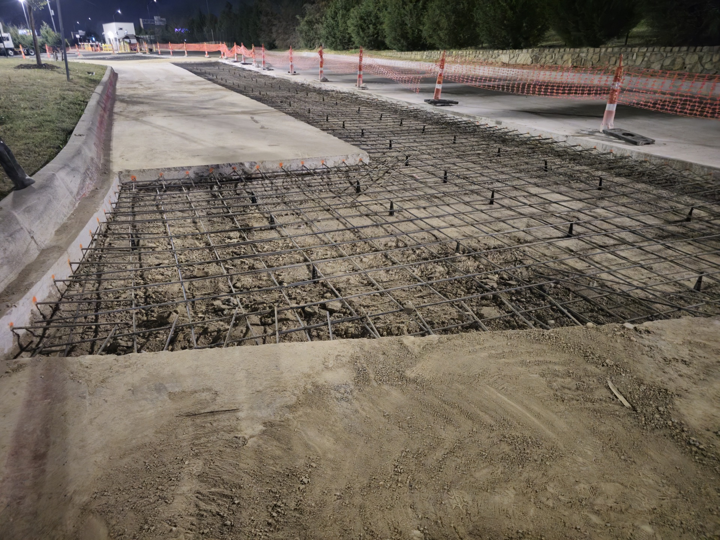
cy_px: 270
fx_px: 478
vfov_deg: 58.9
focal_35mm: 23
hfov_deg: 73.9
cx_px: 360
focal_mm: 6.3
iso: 1600
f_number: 1.7
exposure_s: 1/24
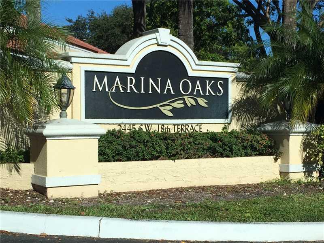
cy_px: 122
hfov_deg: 60.0
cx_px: 162
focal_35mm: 30
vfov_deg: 46.8
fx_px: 281
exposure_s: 1/3425
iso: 32
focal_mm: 4.12
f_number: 2.2
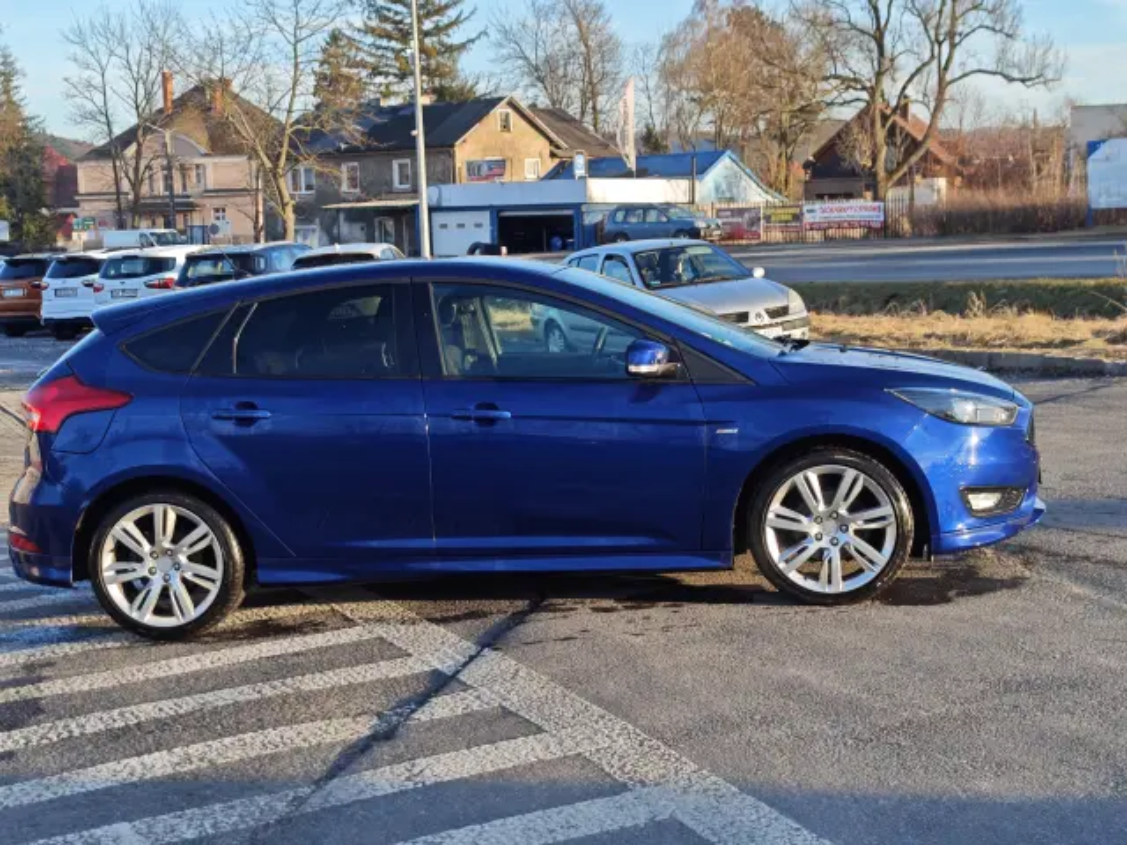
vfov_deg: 28.6
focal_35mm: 51
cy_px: 422
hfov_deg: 37.5
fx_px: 1660
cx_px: 564
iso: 50
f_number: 2
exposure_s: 1/520
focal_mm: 8.72
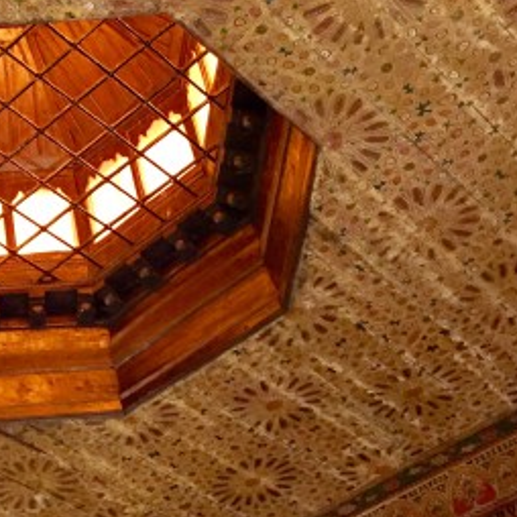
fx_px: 1183
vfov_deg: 24.6
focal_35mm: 70
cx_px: 14
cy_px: 213
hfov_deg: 23.7
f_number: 2.2
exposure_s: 1/15
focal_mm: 4.15
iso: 500
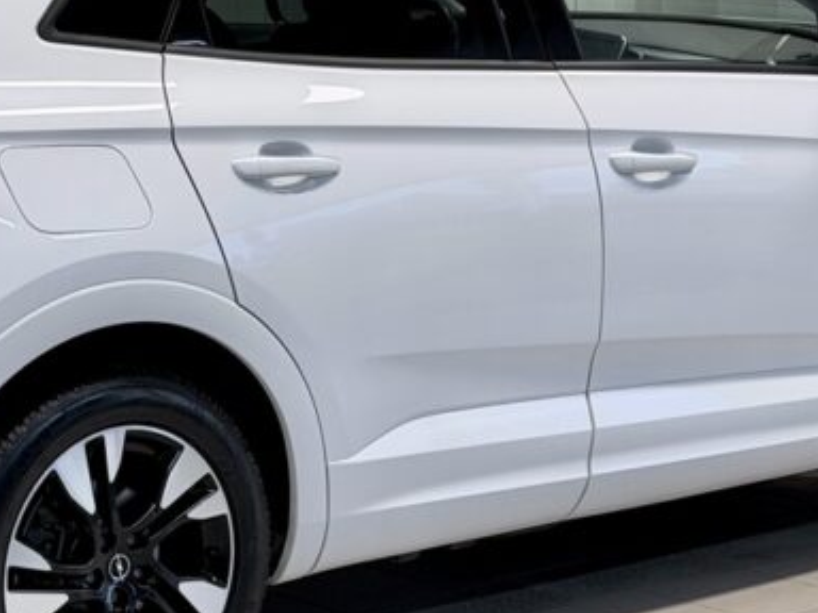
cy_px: 213
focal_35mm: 128
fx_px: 3025
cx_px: 279
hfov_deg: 15.4
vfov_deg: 11.6
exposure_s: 1/100
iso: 50
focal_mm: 6.76
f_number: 1.78
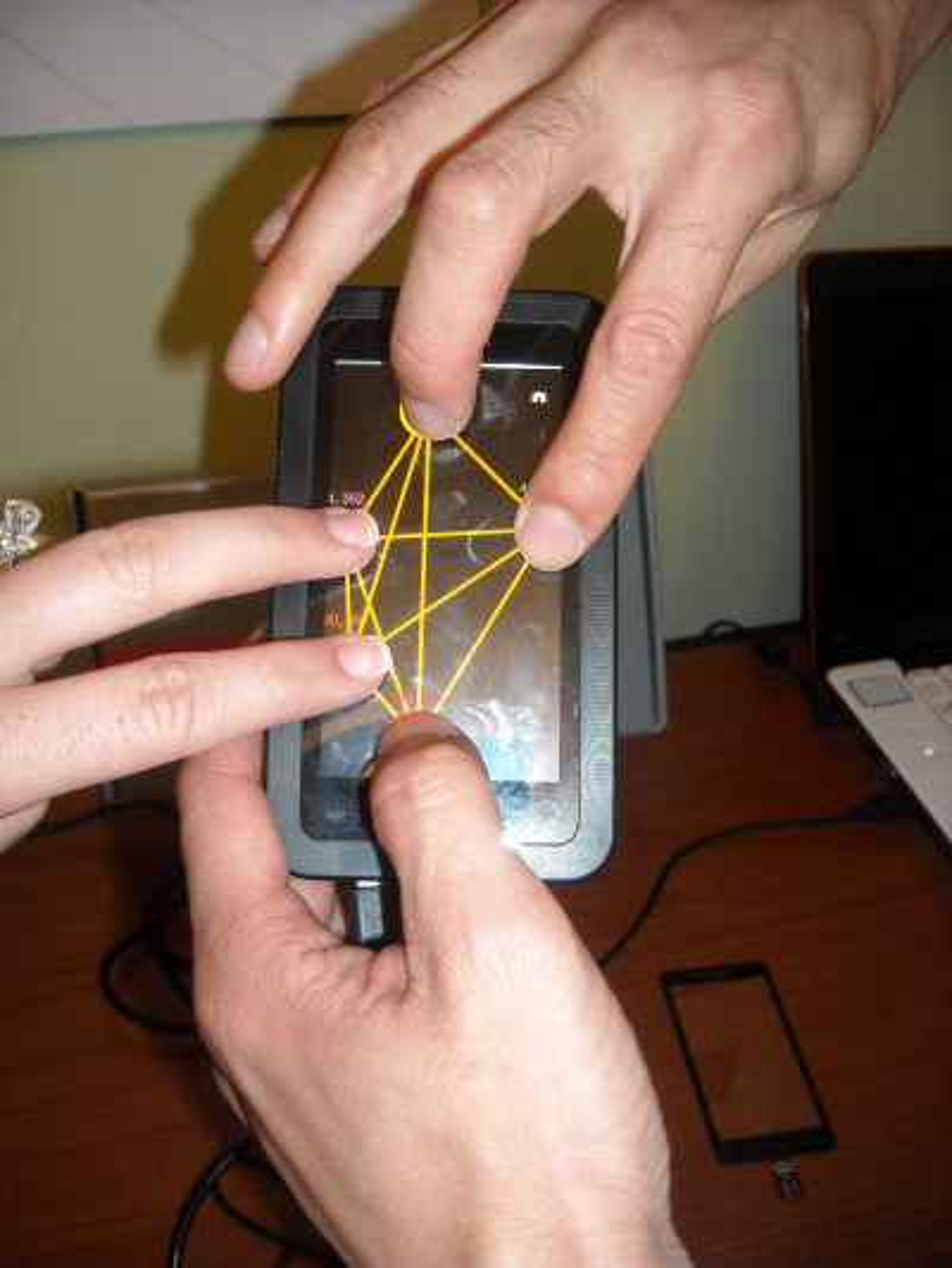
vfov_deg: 52.6
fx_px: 1283
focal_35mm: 35
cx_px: 476
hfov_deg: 40.7
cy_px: 634
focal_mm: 5.7
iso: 200
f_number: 2.8
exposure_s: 1/60
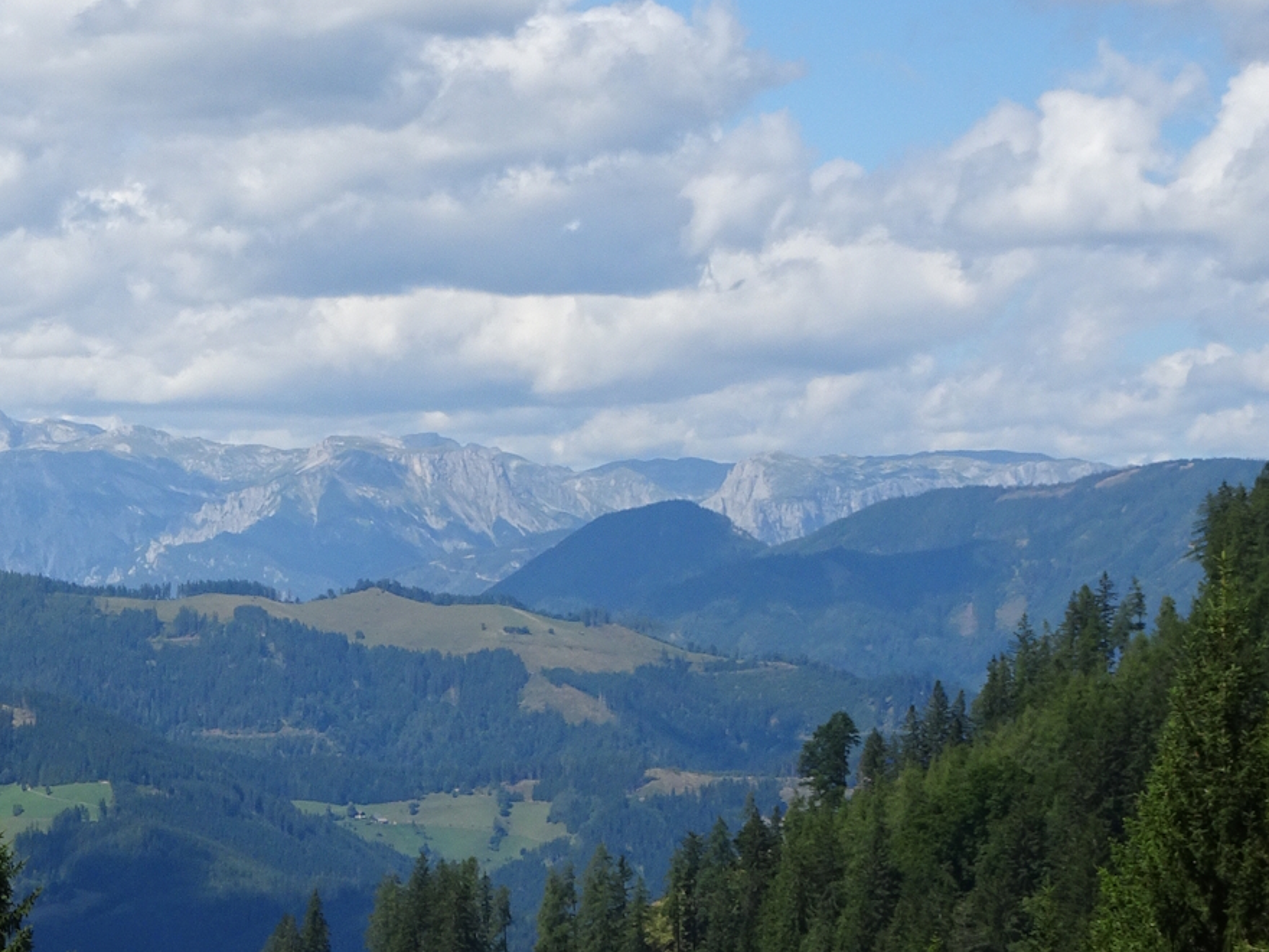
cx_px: 63
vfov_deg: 10.3
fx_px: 5279
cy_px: 451
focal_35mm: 144
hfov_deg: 13.6
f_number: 4.5
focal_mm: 11.32
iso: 80
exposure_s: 1/640
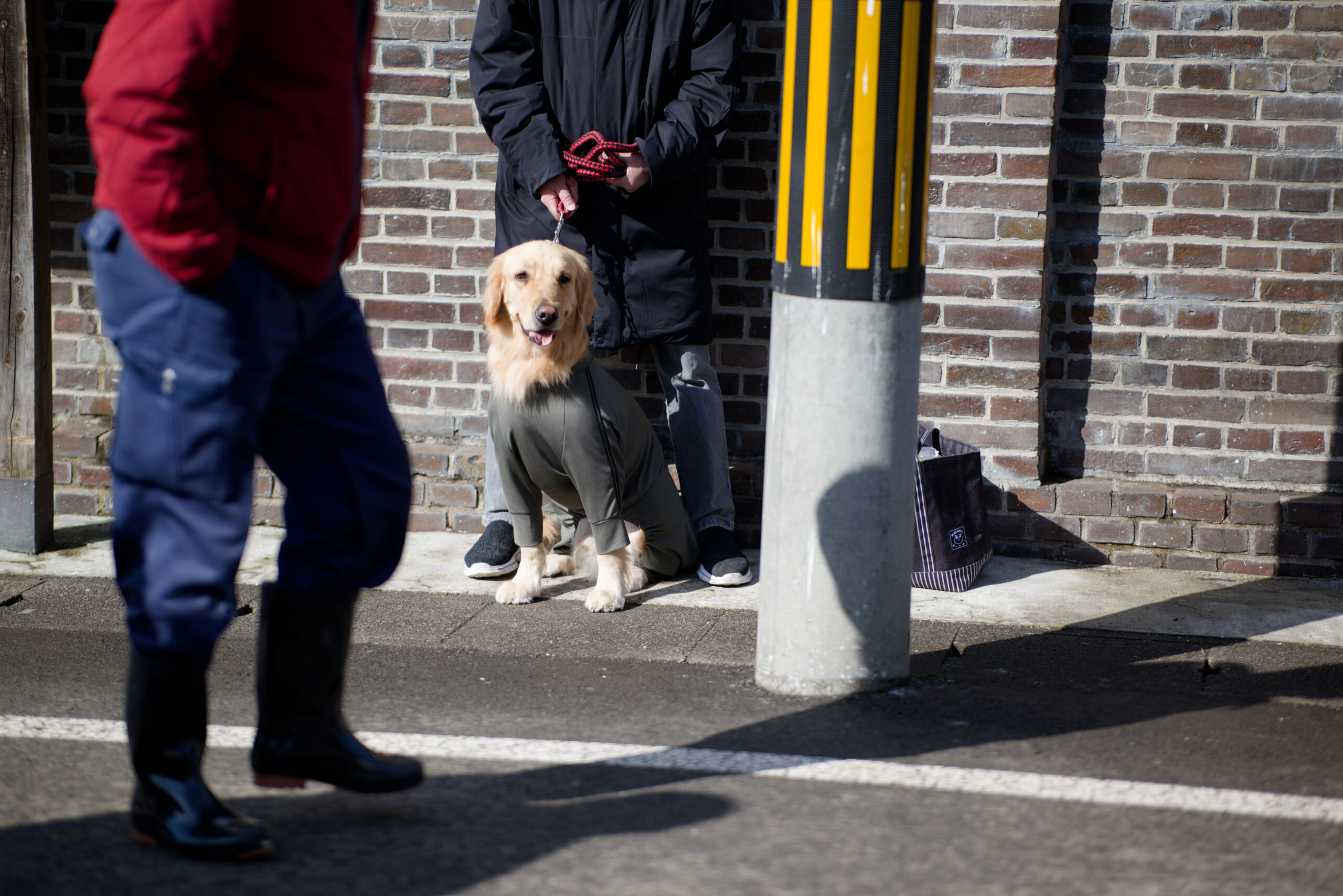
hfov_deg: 23.9
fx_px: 3172
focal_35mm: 85
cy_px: 448
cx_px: 672
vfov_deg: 16.1
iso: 100
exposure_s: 1/5000
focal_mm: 85
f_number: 1.6
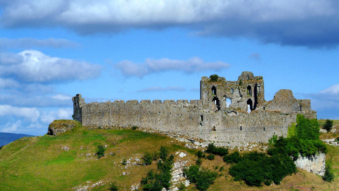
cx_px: 210
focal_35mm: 154
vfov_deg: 7.9
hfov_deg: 13.9
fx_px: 1384
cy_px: 91
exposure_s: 1/350
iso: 100
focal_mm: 70
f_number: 11
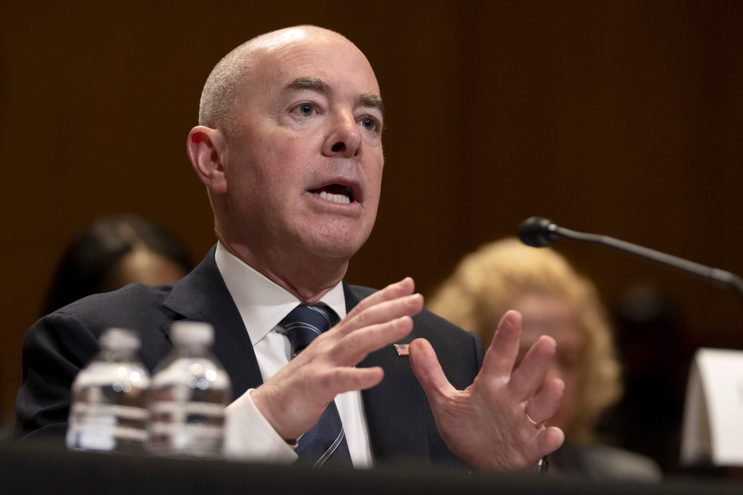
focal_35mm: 216
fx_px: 4458
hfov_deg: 9.5
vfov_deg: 6.4
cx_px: 372
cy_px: 248
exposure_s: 1/500
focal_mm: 144
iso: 3200
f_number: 2.8
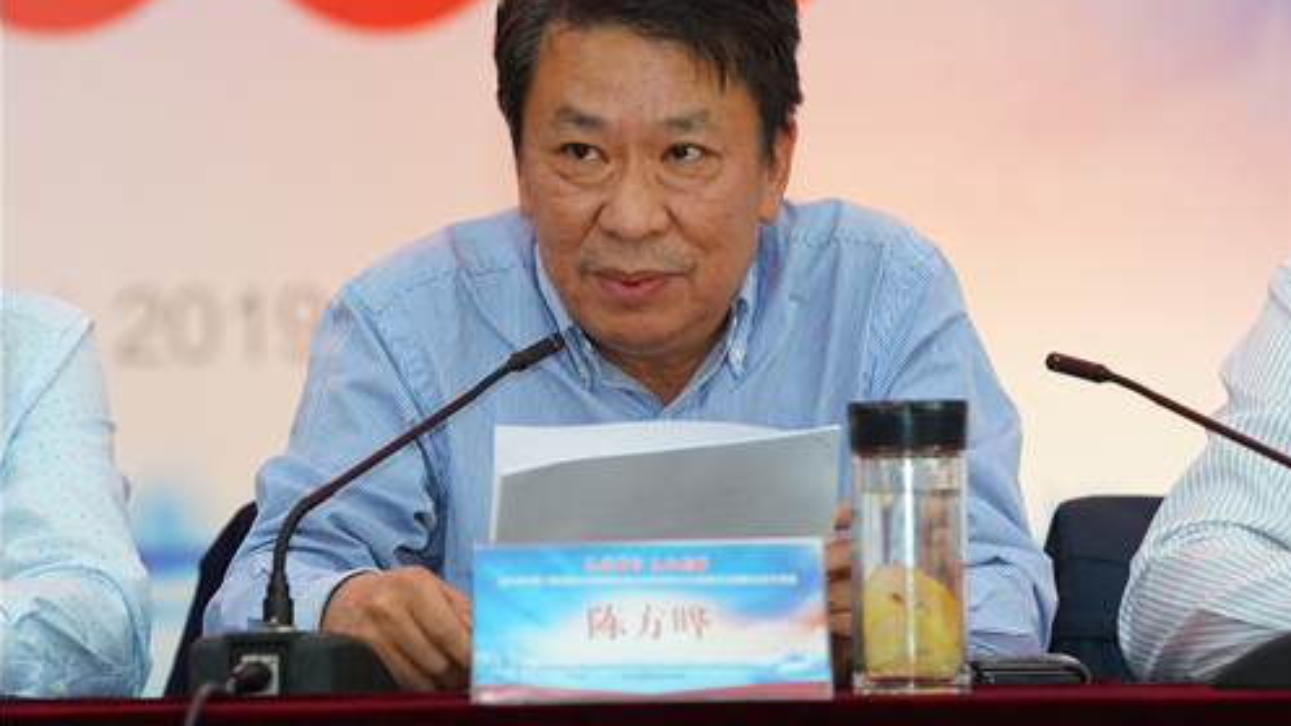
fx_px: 9859
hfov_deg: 7.5
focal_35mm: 288
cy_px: 327
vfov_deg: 4.2
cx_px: 648
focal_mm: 182
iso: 2500
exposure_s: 1/125
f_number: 4.5
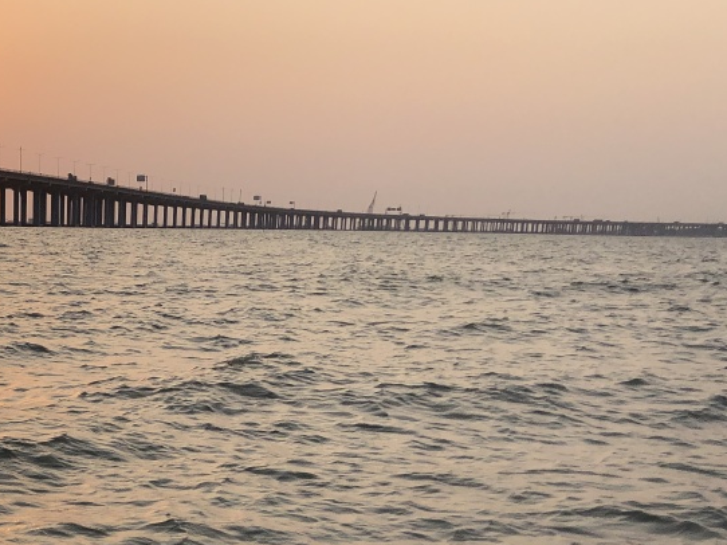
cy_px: 548
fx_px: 1302
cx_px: 79
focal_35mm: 62
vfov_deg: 22.7
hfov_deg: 29.9
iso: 20
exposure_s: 1/1845
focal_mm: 3.99
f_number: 1.8
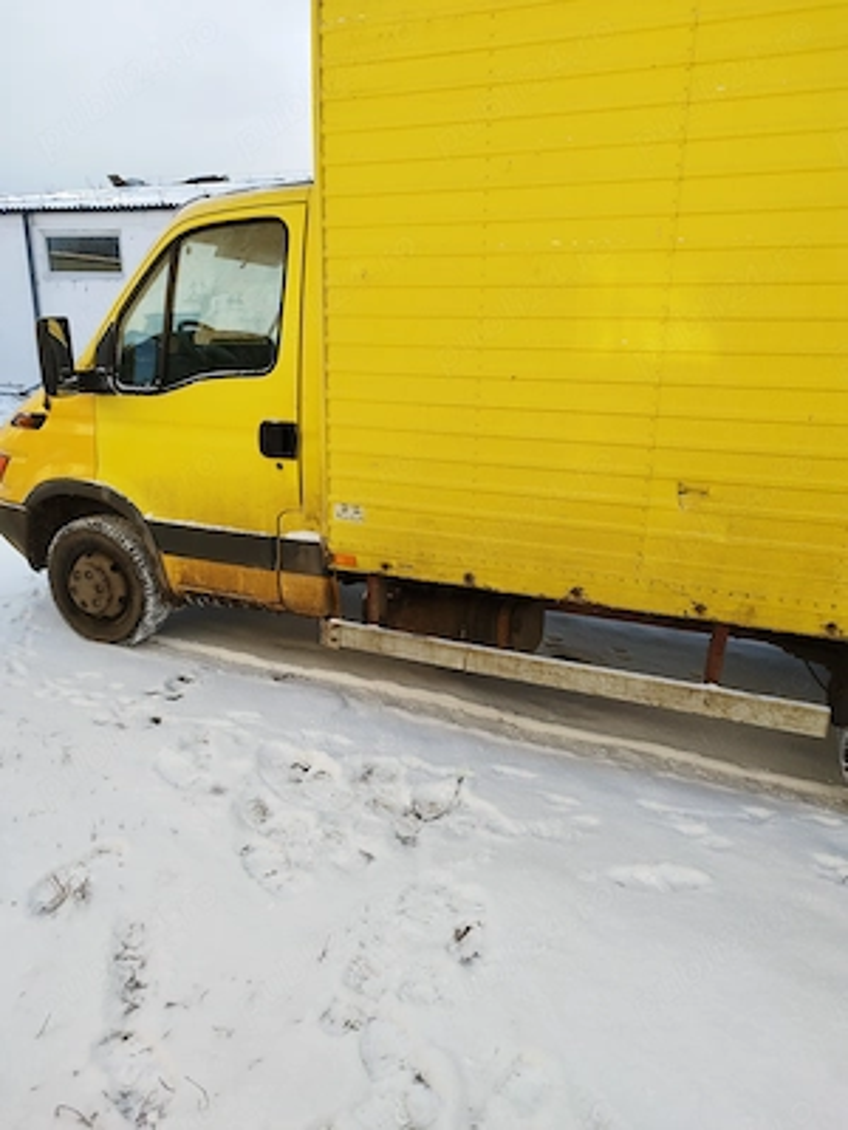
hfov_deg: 56.8
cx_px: 424
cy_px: 565
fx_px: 784
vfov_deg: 71.6
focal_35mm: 24
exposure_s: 1/190
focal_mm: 5.89
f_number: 1.89
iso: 50
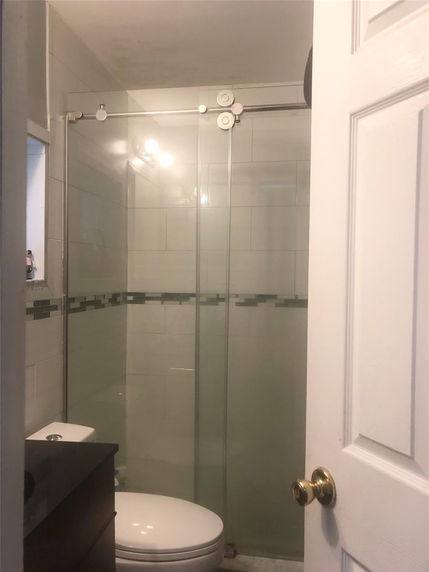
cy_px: 286
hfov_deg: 49.7
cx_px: 214
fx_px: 463
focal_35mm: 28
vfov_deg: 63.4
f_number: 1.8
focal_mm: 4
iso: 50
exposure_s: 1/15
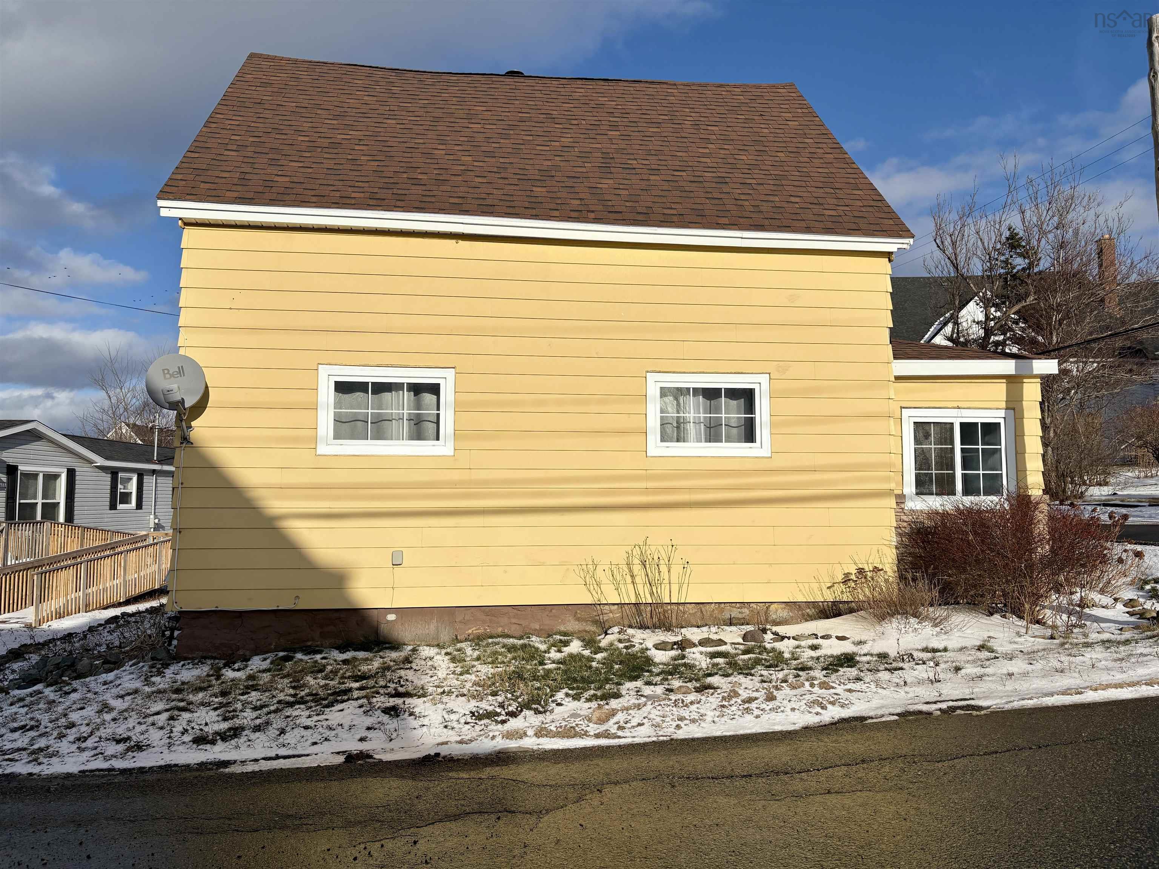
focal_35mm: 26
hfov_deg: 67.3
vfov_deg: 53.1
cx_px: 580
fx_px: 871
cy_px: 434
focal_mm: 5.96
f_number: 1.6
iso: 50
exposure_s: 1/10101
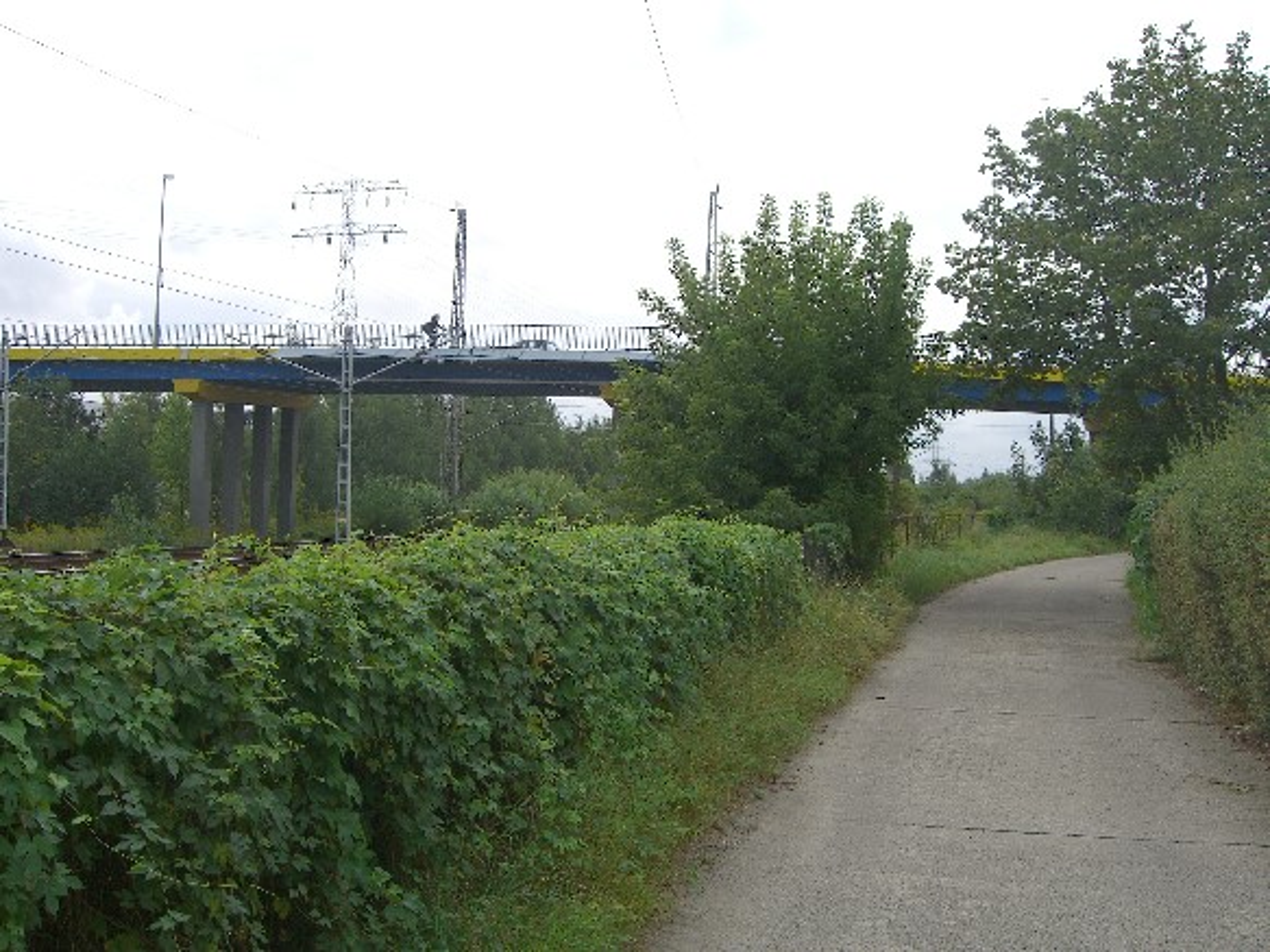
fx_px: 1394
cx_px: 635
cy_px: 476
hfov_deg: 49.0
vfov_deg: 37.7
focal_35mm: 38
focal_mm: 7.9
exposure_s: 1/500
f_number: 4
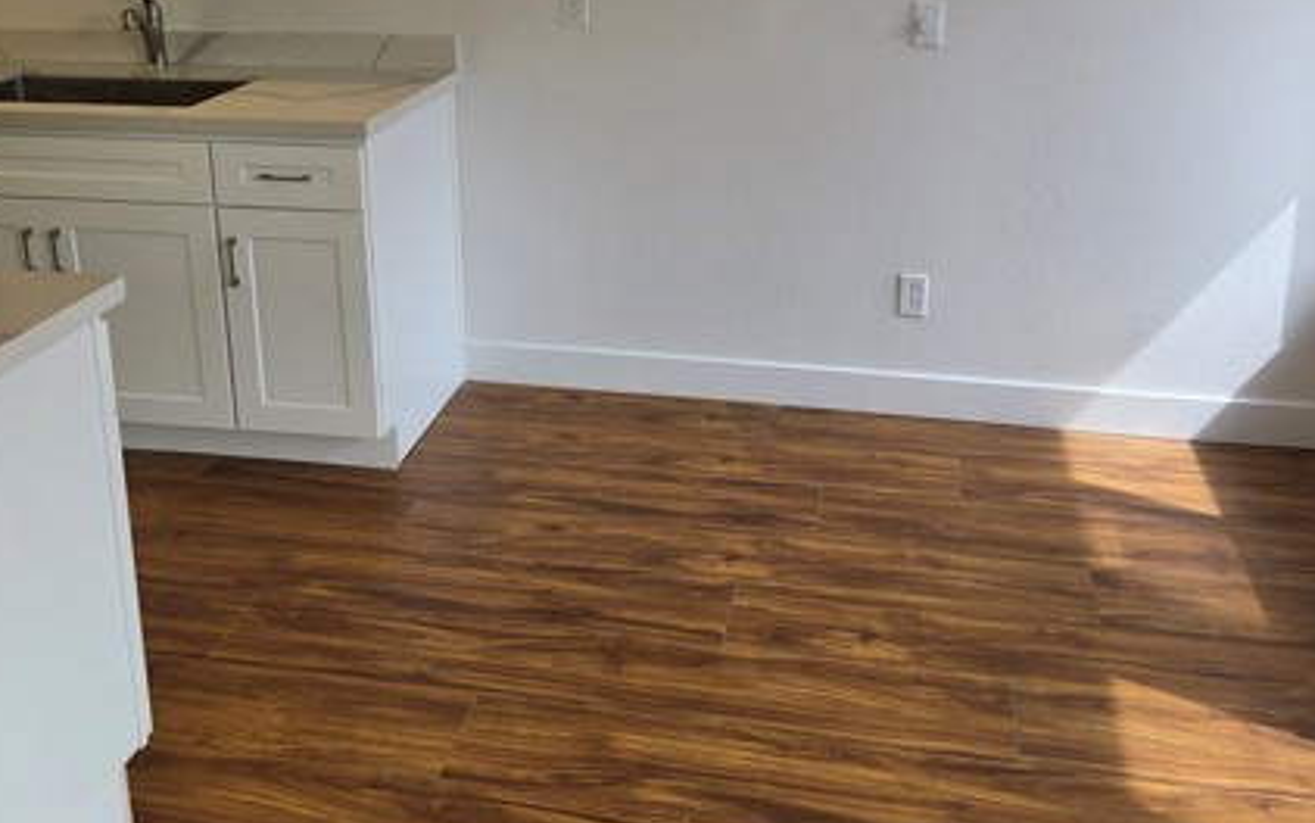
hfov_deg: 52.7
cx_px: 626
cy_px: 159
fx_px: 1326
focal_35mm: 37
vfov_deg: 33.4
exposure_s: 1/120
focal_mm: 6.5
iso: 20
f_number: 1.4
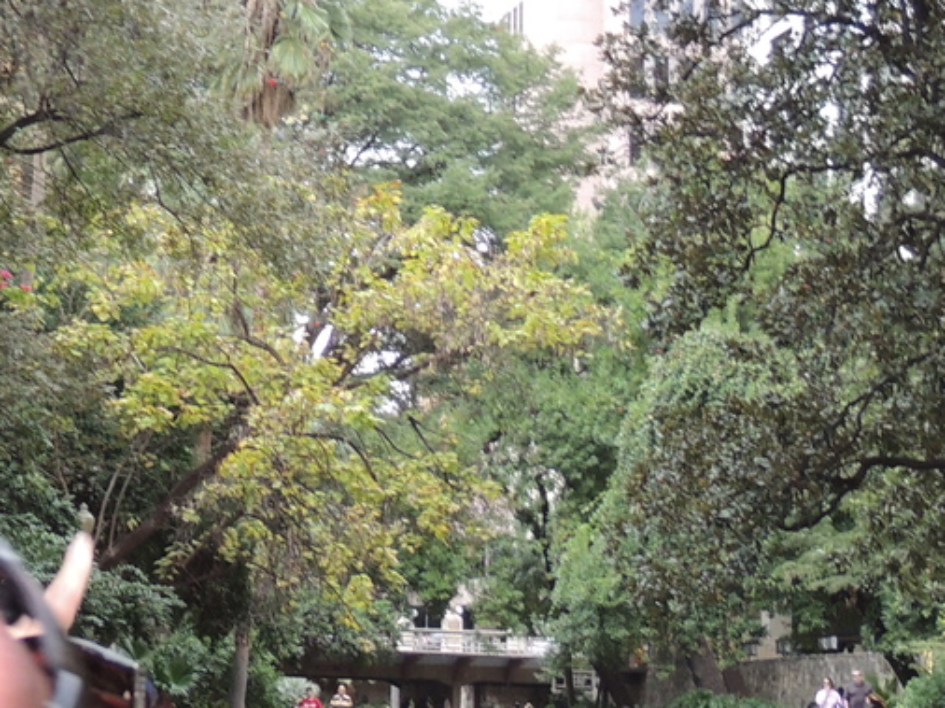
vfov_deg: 12.4
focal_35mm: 119
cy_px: 243
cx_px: -35
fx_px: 3247
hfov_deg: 16.2
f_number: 3.5
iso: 250
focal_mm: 8.3
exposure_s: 1/50
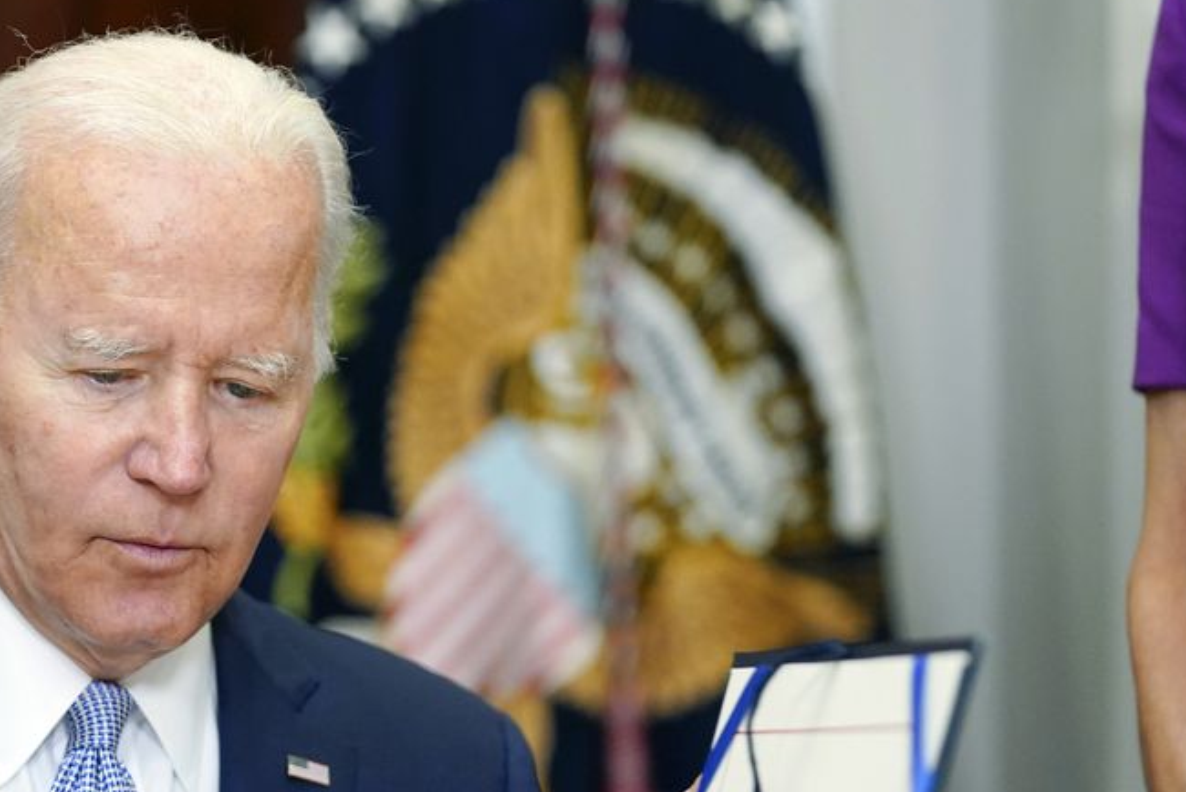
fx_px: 8635
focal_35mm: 262
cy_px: 646
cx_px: 263
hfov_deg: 7.8
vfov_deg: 5.2
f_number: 2.8
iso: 4000
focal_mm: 142
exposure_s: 1/400
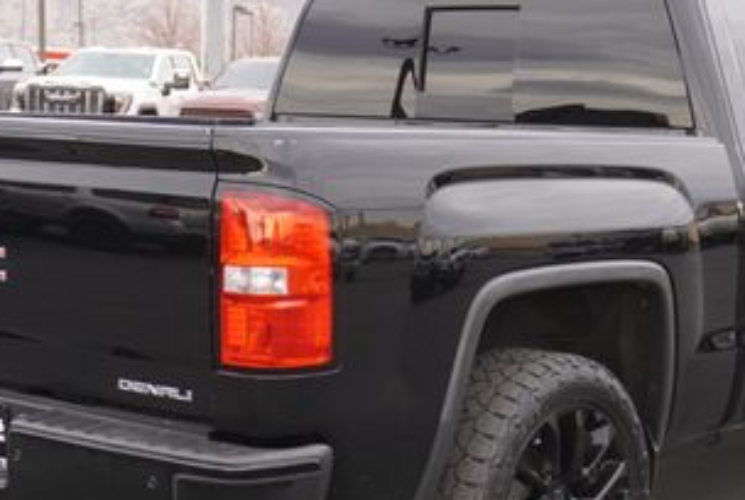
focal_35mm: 82
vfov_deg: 16.7
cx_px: 414
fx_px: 1700
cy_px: 348
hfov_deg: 24.7
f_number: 4.5
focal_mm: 26
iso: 320
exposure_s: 1/160
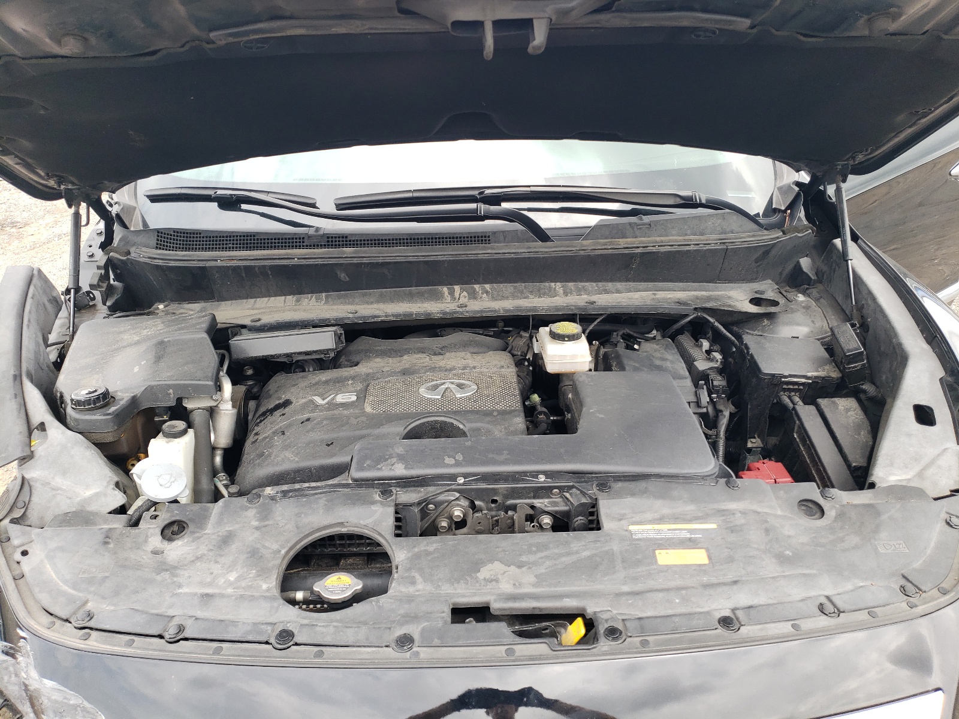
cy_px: 360
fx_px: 720
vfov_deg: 53.1
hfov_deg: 67.3
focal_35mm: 26
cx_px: 480
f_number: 1.5
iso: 50
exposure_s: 1/370
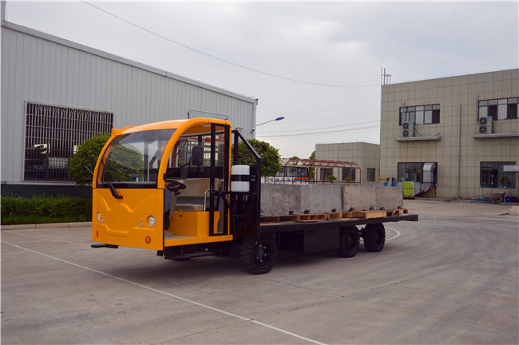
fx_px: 475
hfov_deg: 57.3
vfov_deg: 39.9
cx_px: 260
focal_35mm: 33
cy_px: 172
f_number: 5
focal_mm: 22
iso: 100
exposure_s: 1/200
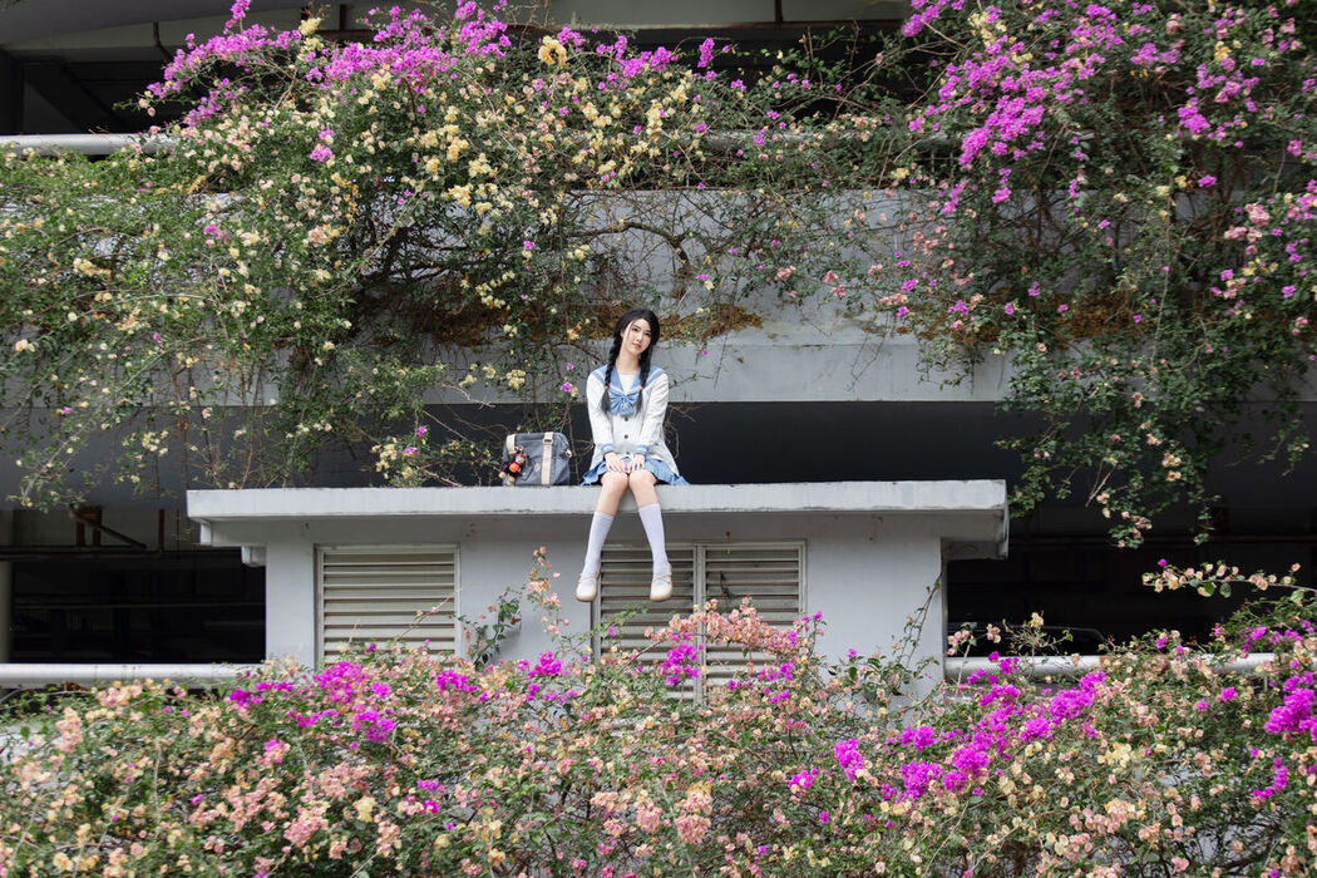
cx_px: 658
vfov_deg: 12.8
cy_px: 439
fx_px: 3914
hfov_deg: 19.1
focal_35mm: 107
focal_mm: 108
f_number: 2.8
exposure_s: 1/200
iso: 100
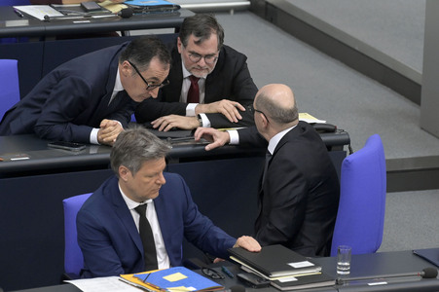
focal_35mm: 270
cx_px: 220
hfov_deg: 7.6
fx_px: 3290
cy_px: 146
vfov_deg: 5.1
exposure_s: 1/400
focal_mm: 270
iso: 6400
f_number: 6.3
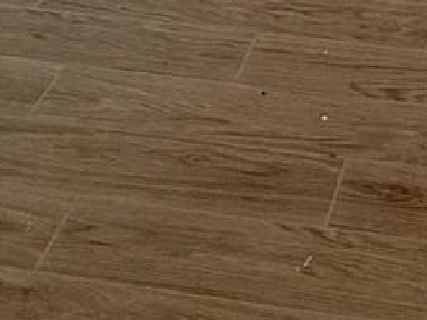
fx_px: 1061
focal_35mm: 86
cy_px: -591
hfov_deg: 21.8
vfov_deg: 11.5
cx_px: 448
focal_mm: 2.22
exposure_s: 1/120
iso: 160
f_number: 2.2
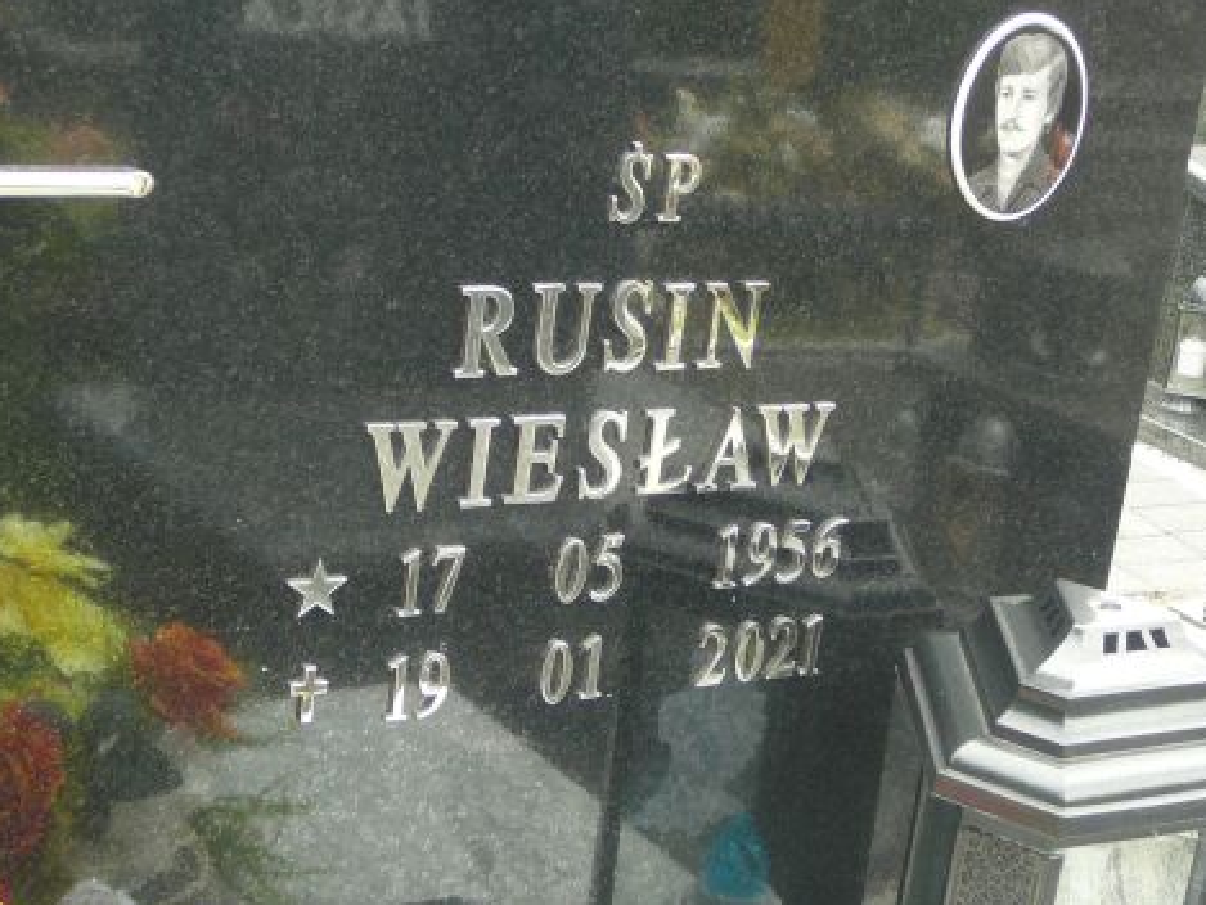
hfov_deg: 27.4
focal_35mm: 71
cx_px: 566
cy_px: 483
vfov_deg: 20.7
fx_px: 2474
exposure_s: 1/80
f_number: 3.4
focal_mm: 7.8
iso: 80
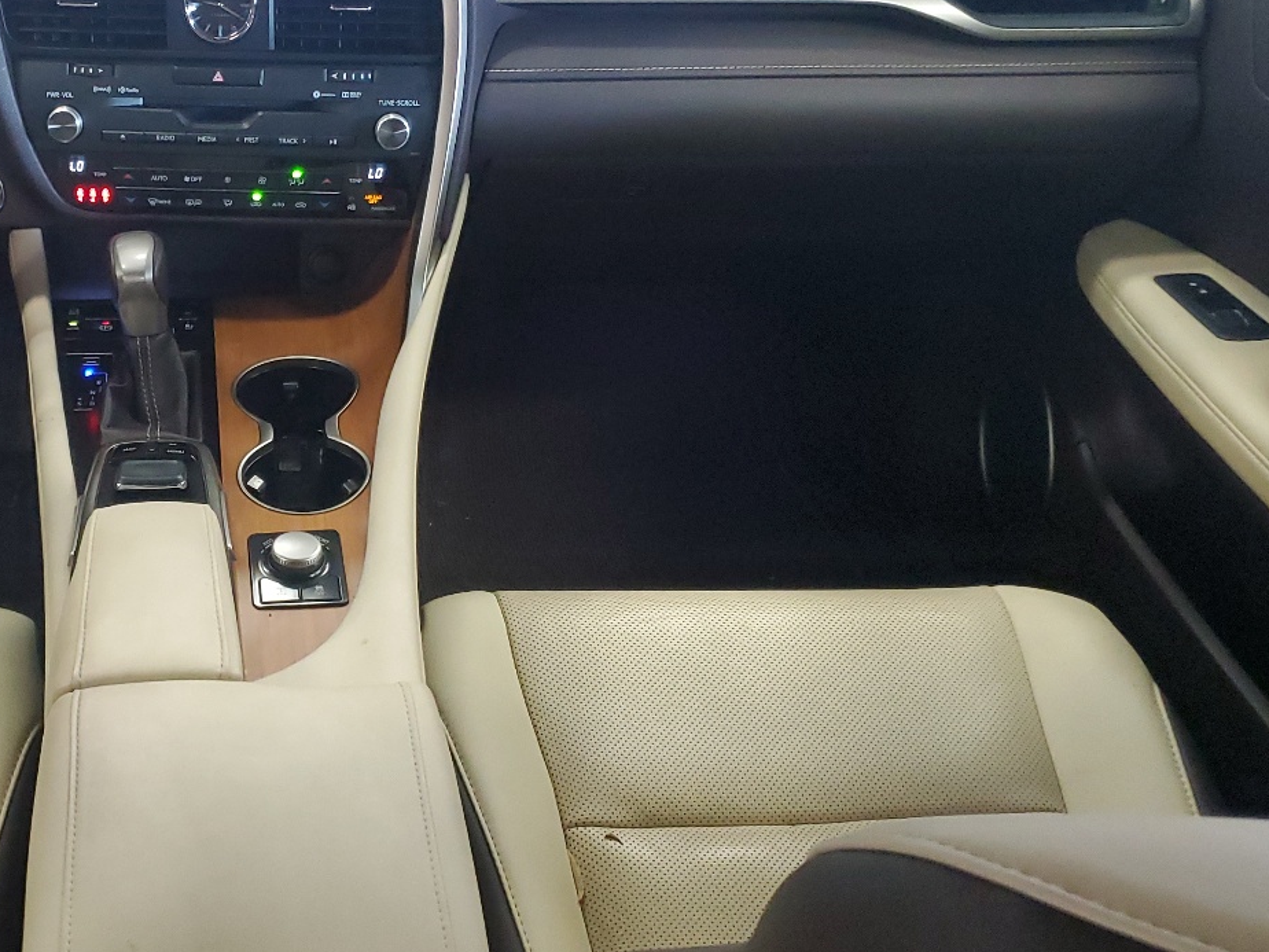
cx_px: 224
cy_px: 431
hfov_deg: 40.1
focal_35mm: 45
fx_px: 1650
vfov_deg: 32.2
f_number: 1.5
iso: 337
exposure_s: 1/33
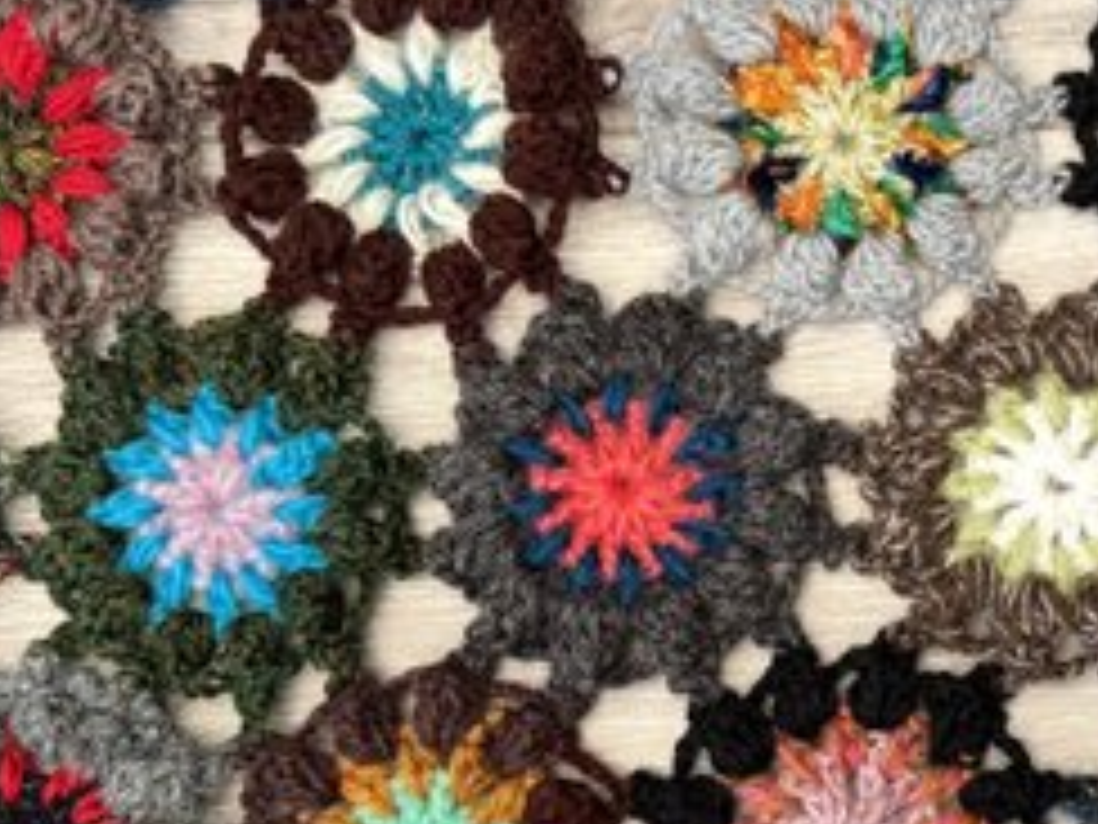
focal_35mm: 63
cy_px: 572
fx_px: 1998
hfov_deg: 29.0
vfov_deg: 23.1
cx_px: 1066
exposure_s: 1/121
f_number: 1.78
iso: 125
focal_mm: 6.76
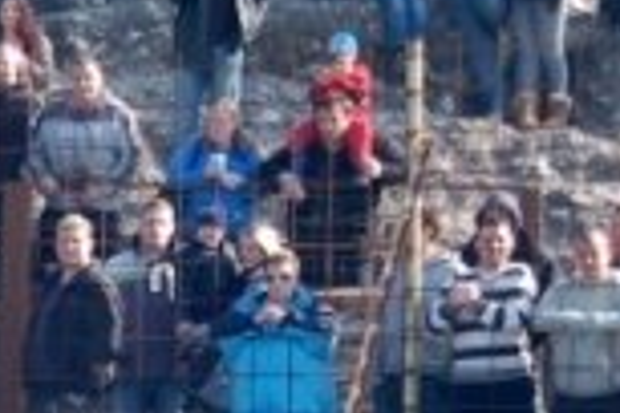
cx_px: -381
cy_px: 733
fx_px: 4960
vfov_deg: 4.7
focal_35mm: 288
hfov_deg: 7.0
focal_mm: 46
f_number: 5
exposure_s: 1/640
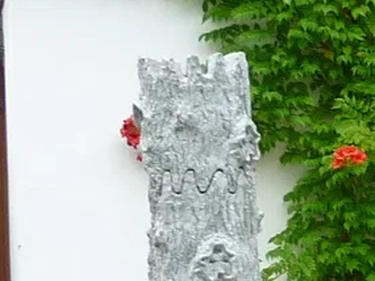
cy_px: 395
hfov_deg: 9.7
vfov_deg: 7.9
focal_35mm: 185
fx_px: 2005
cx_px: 834
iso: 80
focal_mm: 5.5
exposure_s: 1/200
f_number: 2.8
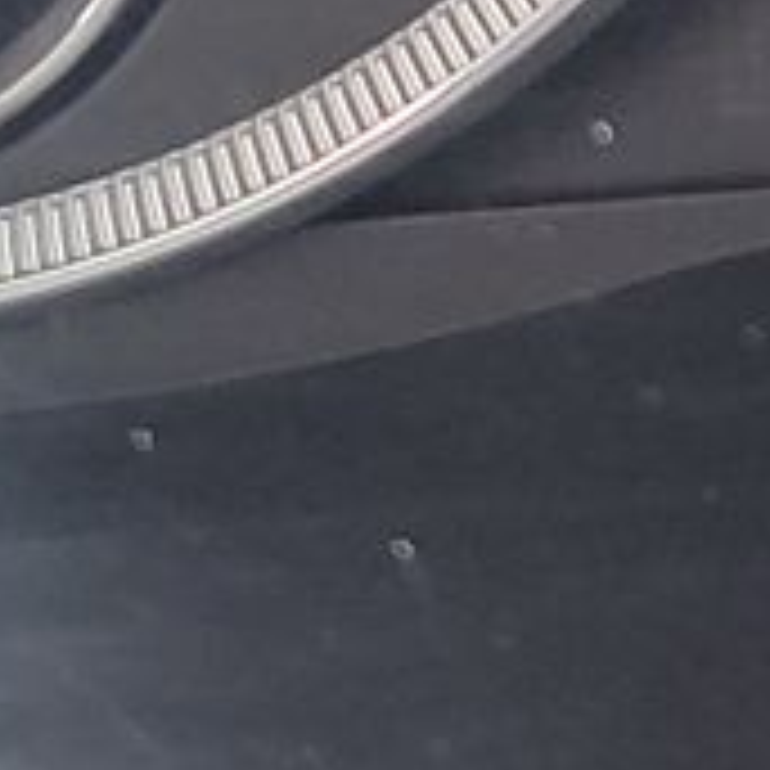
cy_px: -702
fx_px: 4983
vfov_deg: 8.4
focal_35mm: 198
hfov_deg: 8.4
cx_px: 1531
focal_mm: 6.7
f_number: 1.8
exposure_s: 1/59
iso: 590
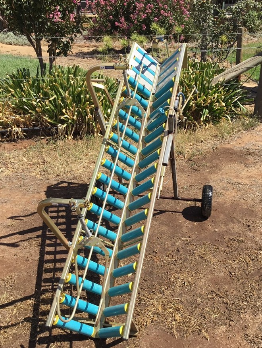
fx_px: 313
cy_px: 174
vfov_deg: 58.3
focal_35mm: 31
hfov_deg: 45.5
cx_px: 131
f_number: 2.4
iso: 25
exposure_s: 1/1381
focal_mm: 3.3
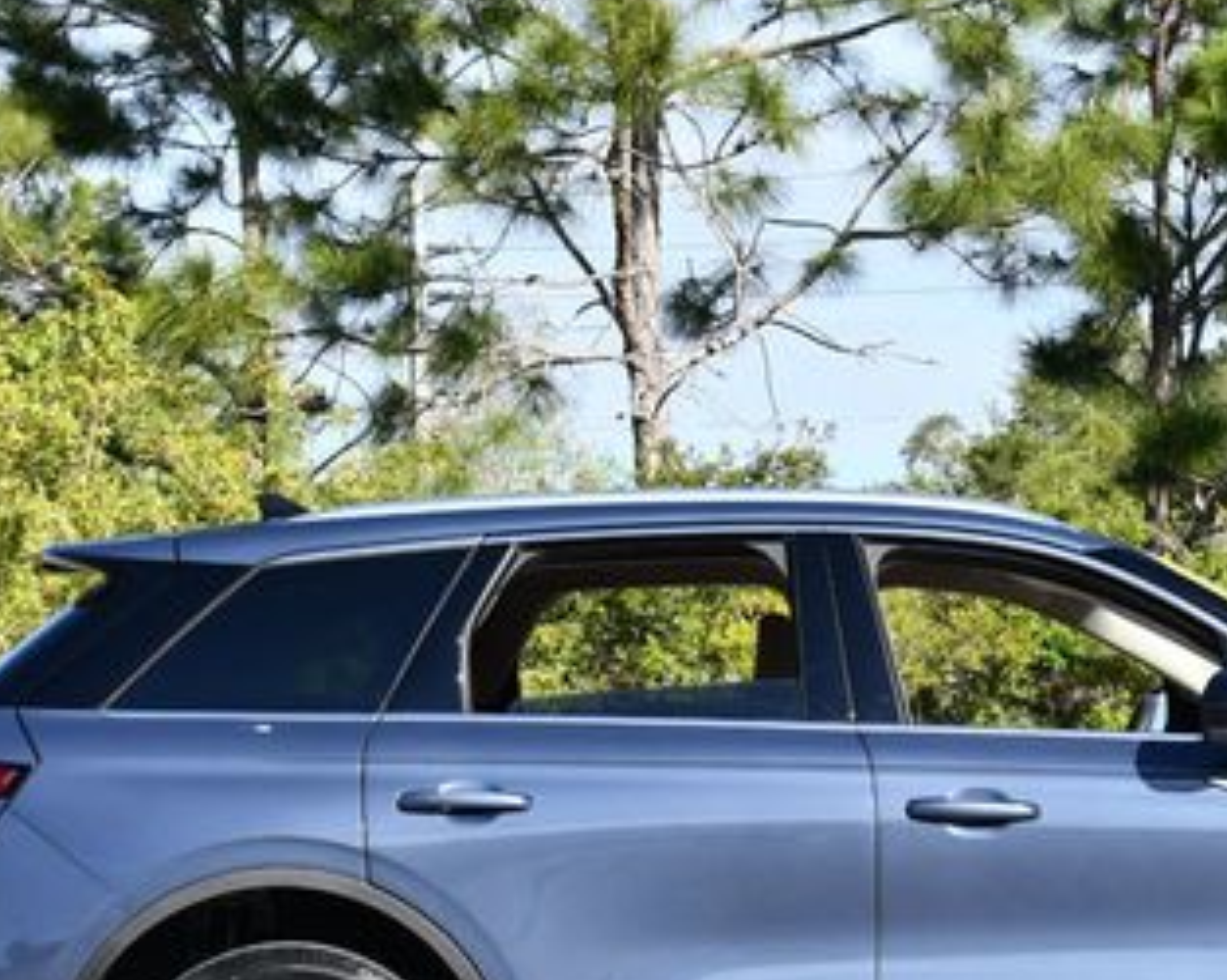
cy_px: 651
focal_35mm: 123
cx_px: 984
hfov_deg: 15.5
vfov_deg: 12.5
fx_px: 4464
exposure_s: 1/250
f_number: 8
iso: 200
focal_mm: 32
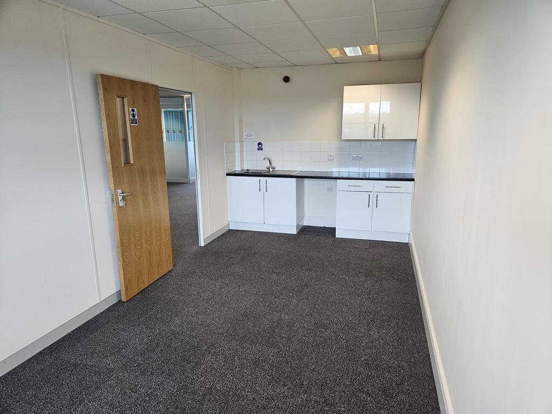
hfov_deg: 73.9
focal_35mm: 23
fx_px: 367
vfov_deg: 58.9
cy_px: 207
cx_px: 276
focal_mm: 5.4
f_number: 1.8
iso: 250
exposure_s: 1/180
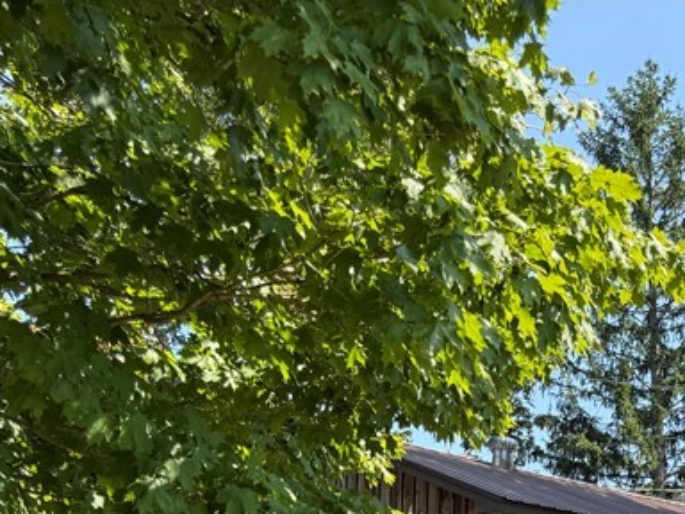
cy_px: 682
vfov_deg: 20.7
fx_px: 1266
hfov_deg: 27.3
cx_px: 785
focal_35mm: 64
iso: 100
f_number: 1.78
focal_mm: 6.76
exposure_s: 1/1618
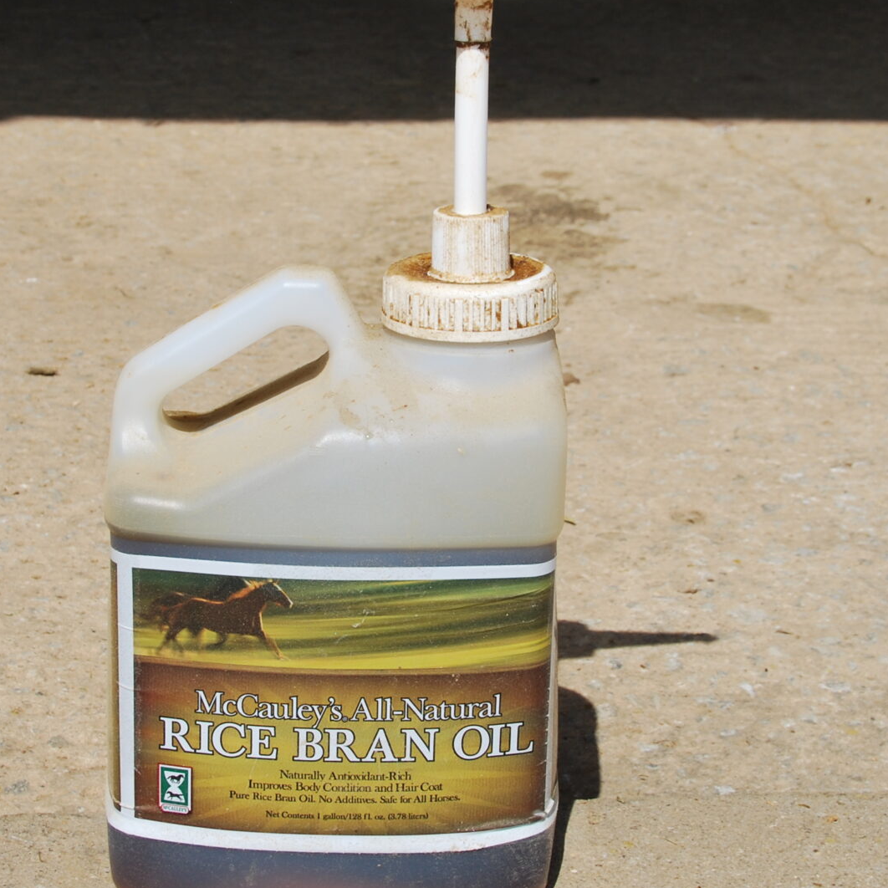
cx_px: 410
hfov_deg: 21.6
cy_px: 365
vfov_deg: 21.6
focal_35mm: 80
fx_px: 2322
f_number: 9
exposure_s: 1/320
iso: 100
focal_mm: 26
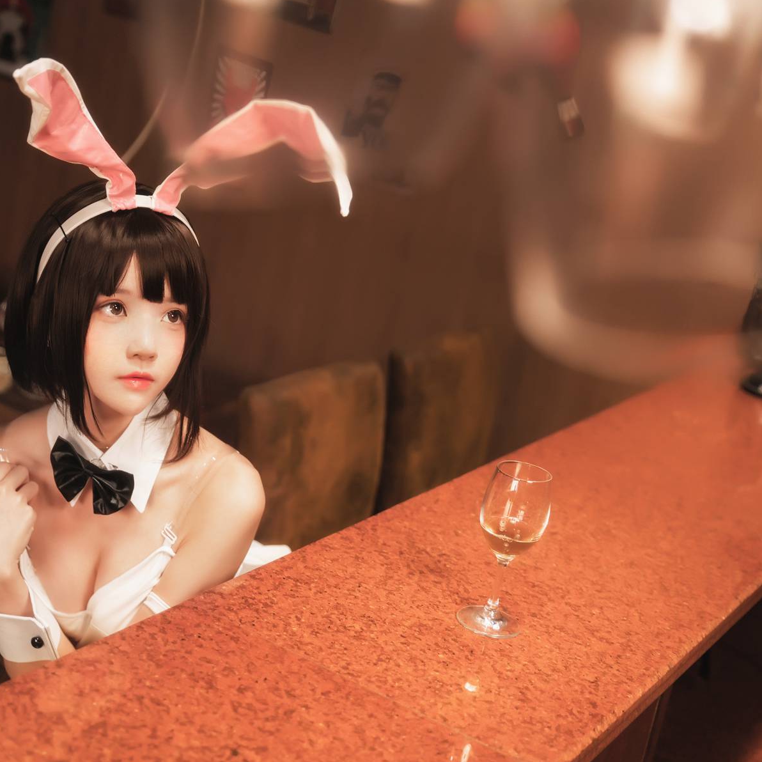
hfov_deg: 29.0
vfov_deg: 29.1
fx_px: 1469
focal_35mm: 59
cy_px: 380
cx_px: 295
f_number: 2.8
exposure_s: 1/160
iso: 1600
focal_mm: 46
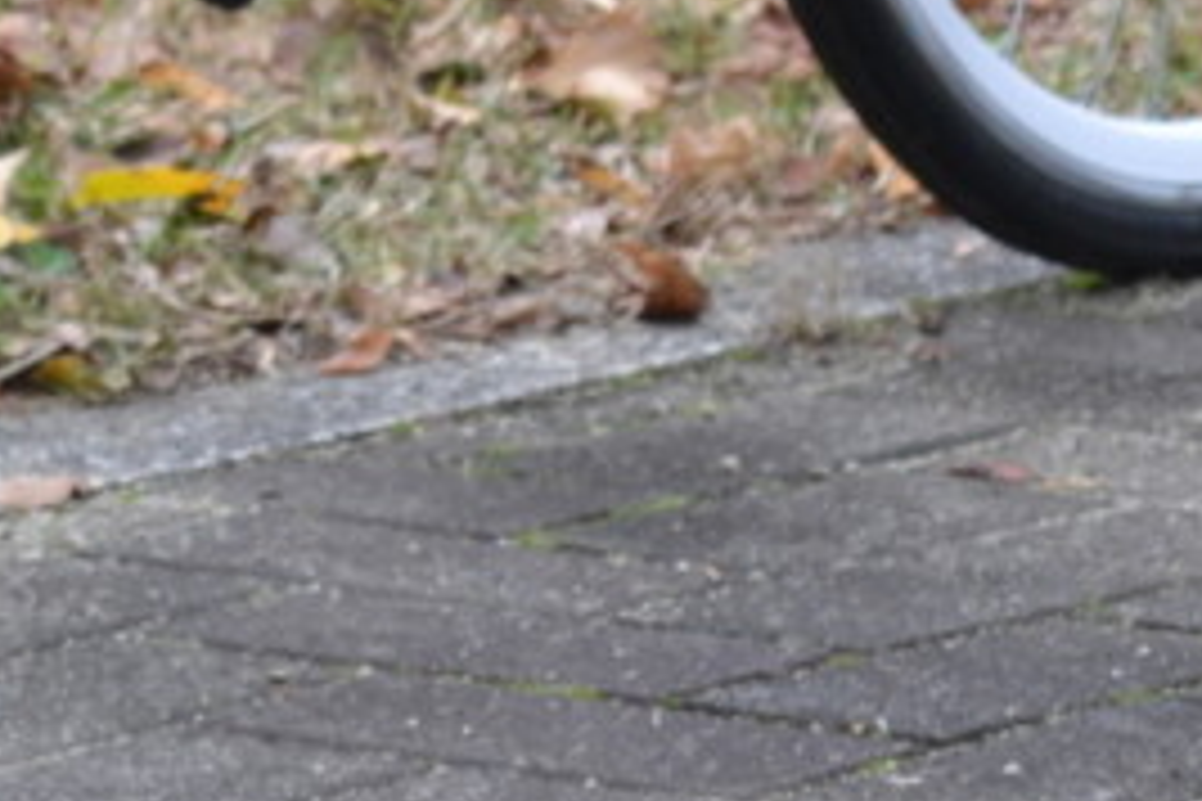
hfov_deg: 5.6
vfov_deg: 3.7
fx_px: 12361
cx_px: 68
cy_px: -936
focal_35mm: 370
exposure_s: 1/125
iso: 200
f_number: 5.6
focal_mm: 55
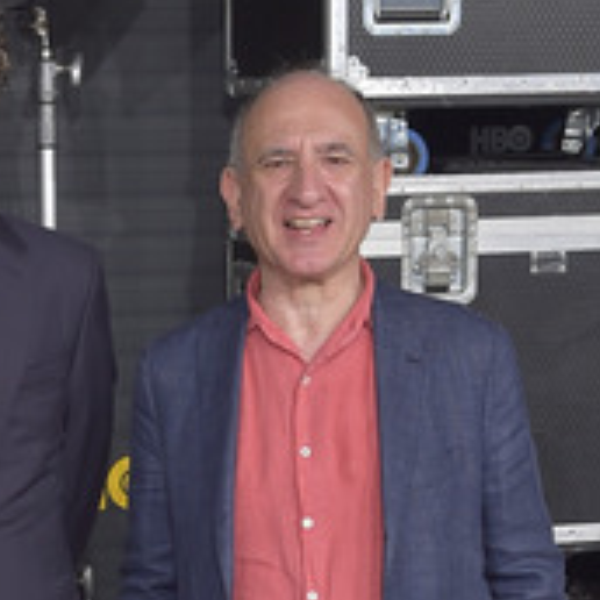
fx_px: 1530
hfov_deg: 20.8
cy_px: 426
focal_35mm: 78
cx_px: -108
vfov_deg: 22.1
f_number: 6.3
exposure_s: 1/250
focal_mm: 35
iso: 320
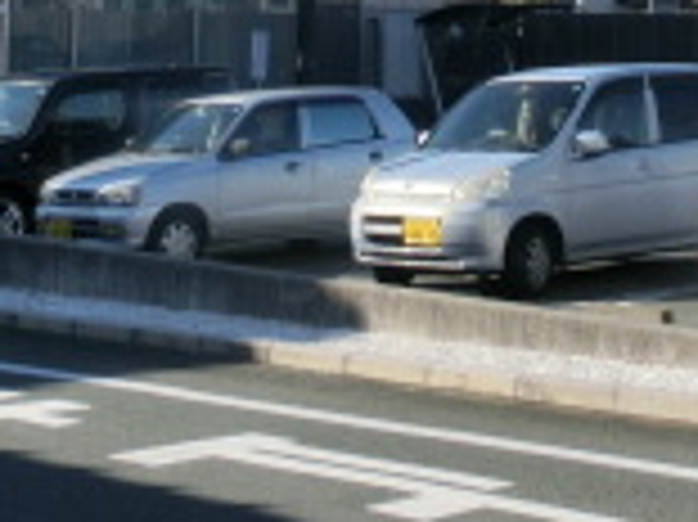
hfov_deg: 19.8
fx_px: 1995
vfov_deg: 13.8
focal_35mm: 99
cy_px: -302
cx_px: 378
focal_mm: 4.24
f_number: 7.9
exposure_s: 1/160
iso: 80
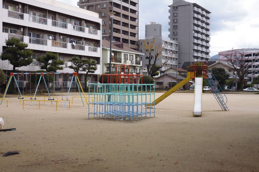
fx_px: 396
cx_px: 128
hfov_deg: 36.3
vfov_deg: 24.6
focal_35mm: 55
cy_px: 95
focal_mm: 9.2
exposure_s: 1/160
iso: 100
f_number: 4.1
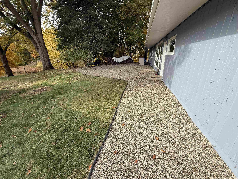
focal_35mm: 14
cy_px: 90
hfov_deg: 102.1
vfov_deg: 85.7
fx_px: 96
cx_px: 119
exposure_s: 1/602
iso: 50
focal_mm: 2.22
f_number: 2.2
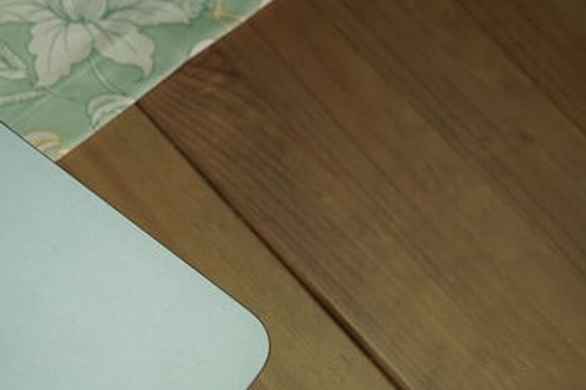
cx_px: -111
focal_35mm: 94
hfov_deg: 20.4
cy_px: 468
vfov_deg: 14.1
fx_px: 1529
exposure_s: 1/160
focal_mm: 39
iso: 500
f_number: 6.3
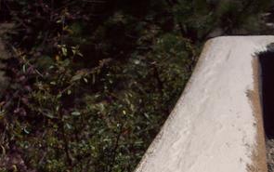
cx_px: 147
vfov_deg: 14.9
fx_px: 635
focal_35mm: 85
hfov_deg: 24.3
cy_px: 208
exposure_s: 1/1100
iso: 80
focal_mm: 6.2
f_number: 5.6
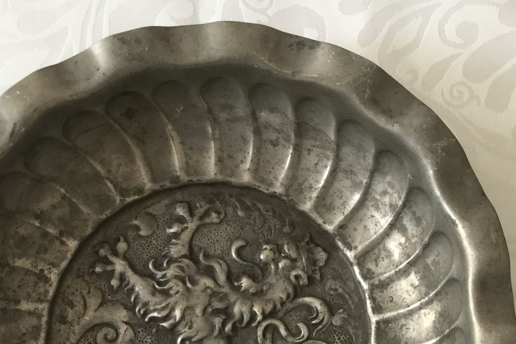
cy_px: 399
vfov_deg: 19.5
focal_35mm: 66
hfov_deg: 30.5
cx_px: 218
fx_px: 946
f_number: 2.4
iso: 64
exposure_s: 1/33
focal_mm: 3.3
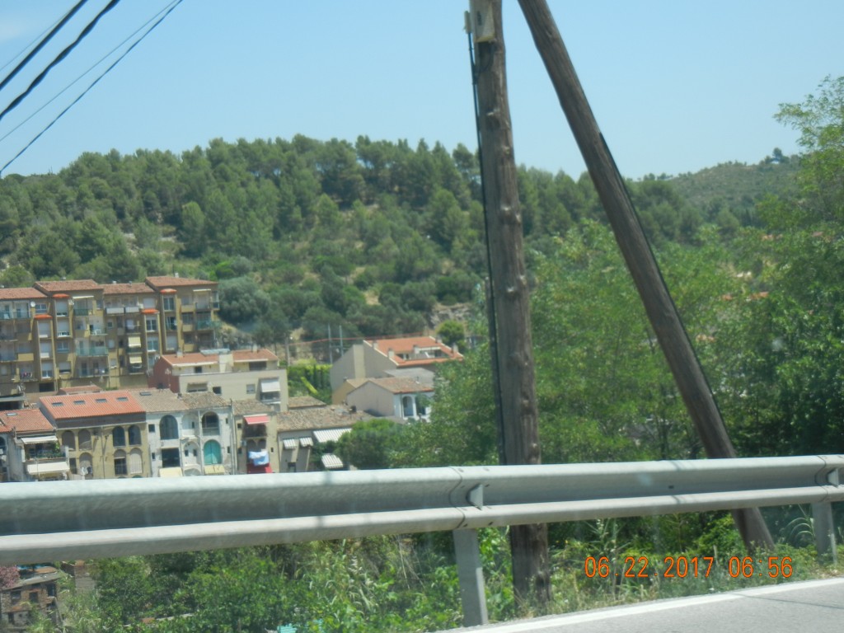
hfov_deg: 25.3
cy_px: 316
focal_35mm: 77
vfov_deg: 19.1
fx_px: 1877
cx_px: 422
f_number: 4.3
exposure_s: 1/583
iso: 160
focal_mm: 13.9
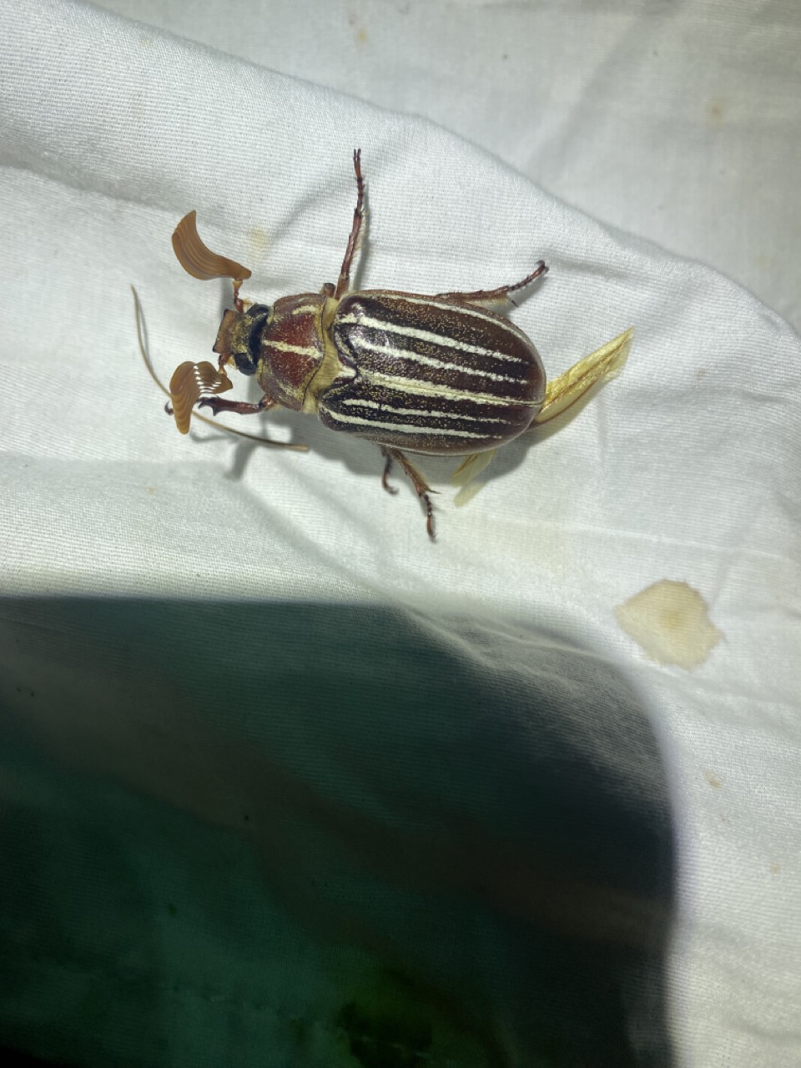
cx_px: 400
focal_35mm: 26
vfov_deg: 67.3
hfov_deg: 53.1
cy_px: 534
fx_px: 802
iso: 32
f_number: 1.8
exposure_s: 1/965
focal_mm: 4.25
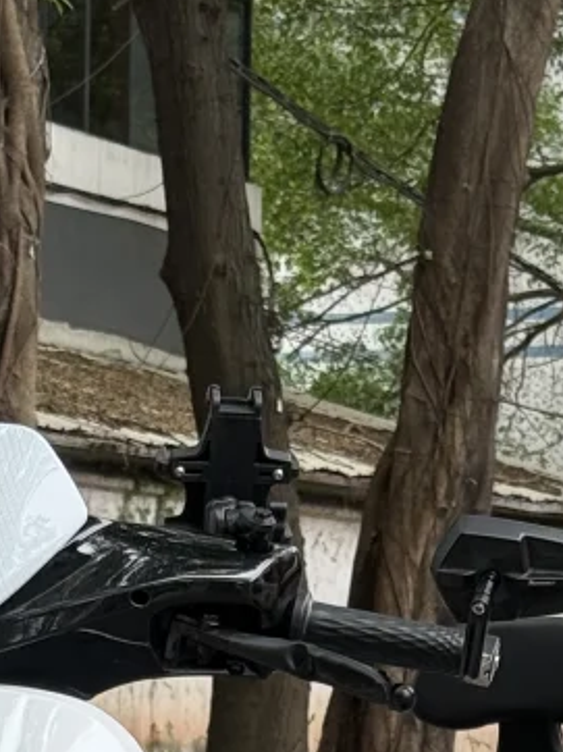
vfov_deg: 10.1
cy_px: 1024
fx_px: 4147
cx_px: -21
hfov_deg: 7.7
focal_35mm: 191
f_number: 1.78
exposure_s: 1/351
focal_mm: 6.76
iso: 64
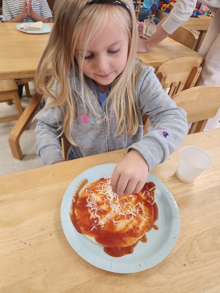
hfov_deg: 58.9
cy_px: 146
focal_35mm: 23
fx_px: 195
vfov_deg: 73.9
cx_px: 110
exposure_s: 1/120
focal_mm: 5.4
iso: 125
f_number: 1.8
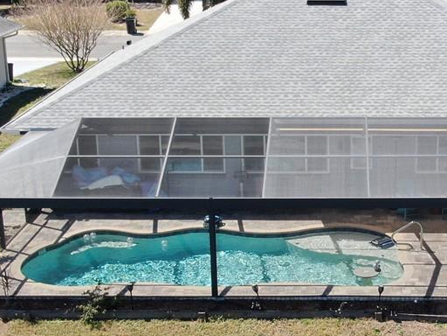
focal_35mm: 75
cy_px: 201
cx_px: 350
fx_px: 968
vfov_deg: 19.6
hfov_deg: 25.6
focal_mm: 4.39
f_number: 2.8
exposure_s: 1/800
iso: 100
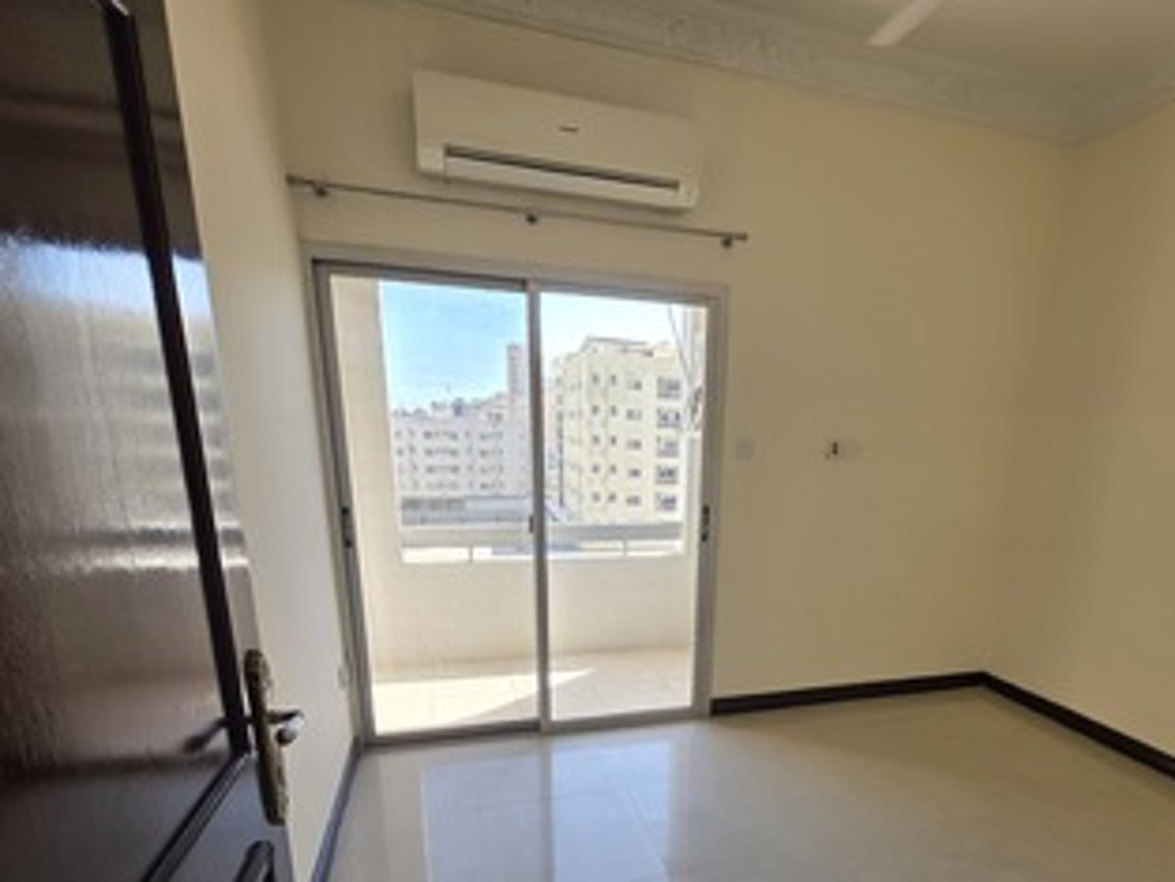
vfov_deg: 65.7
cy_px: 629
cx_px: 678
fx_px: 645
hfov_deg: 84.0
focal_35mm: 19
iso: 40
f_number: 1.9
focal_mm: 2.2
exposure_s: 1/100
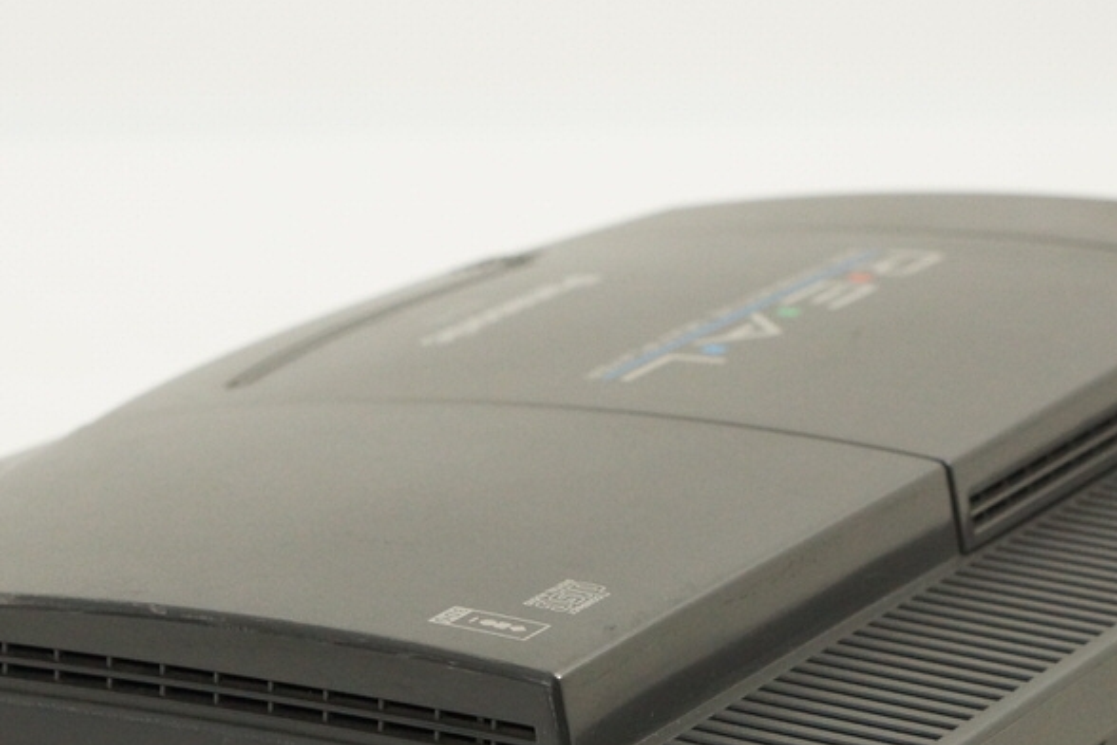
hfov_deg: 13.4
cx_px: 517
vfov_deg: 8.9
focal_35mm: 153
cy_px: 625
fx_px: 4747
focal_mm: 50
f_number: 7.1
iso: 1250
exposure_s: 1/80
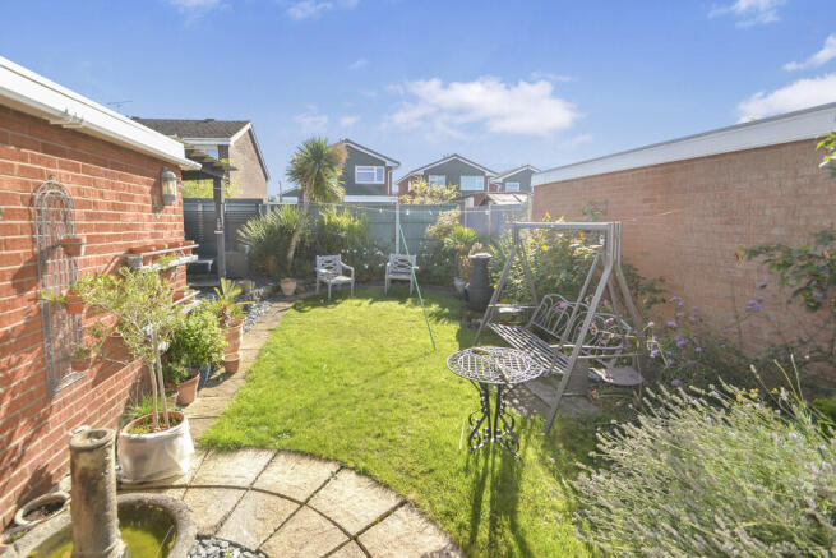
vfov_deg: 77.4
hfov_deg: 100.4
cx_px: 418
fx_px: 348
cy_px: 279
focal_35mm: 15
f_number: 6.3
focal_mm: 10
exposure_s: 1/200
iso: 100
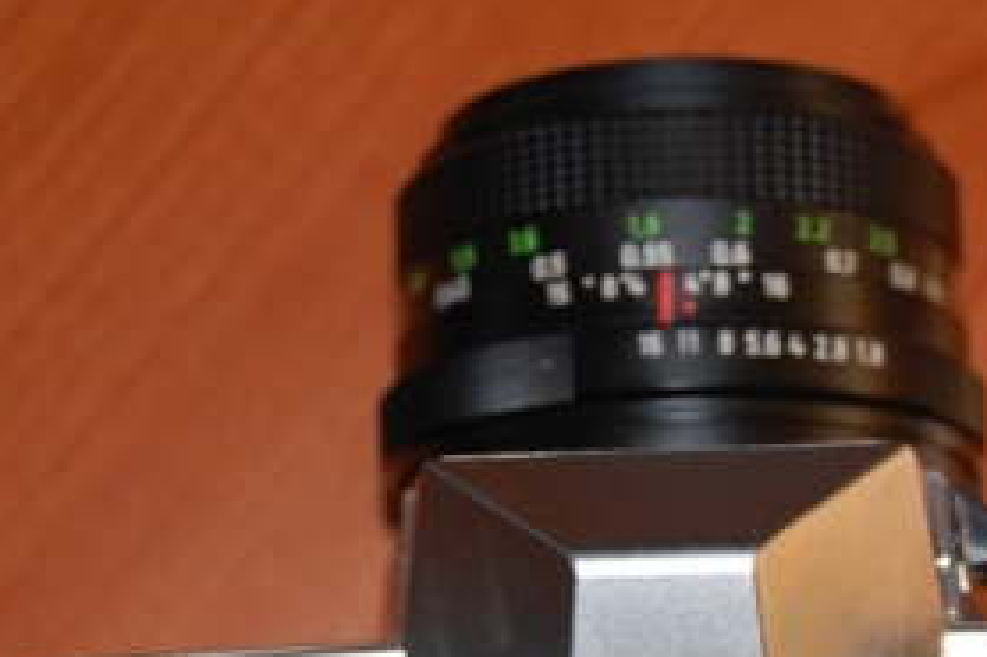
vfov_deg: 9.8
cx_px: 621
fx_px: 3836
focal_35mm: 140
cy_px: 513
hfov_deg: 14.6
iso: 400
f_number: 5.3
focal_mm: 46
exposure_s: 1/60
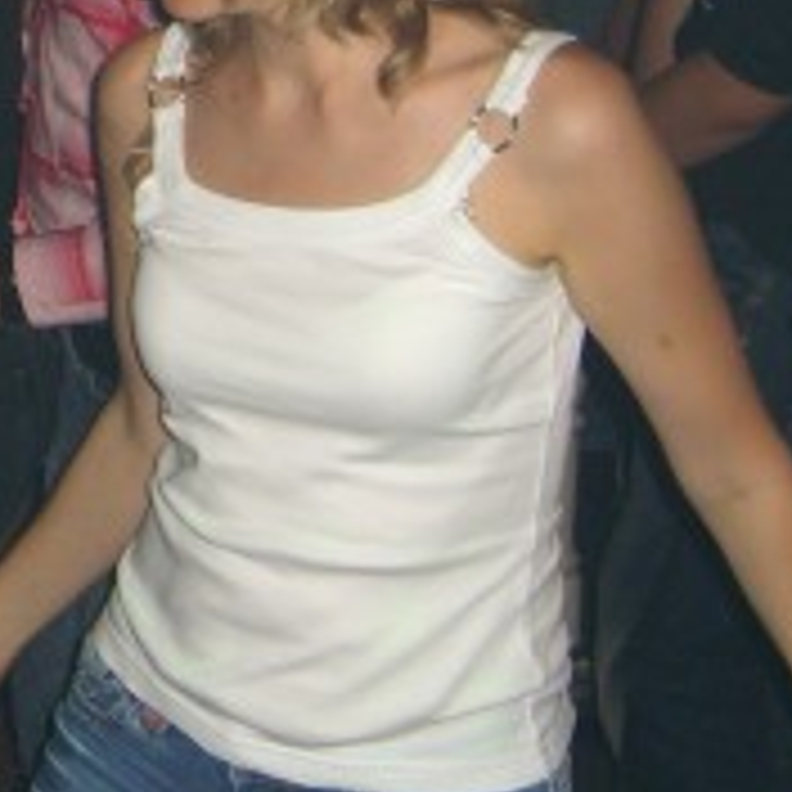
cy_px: -202
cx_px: -270
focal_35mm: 139
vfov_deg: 12.2
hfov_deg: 12.2
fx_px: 3598
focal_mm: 9.5
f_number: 3.1
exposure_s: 1/60
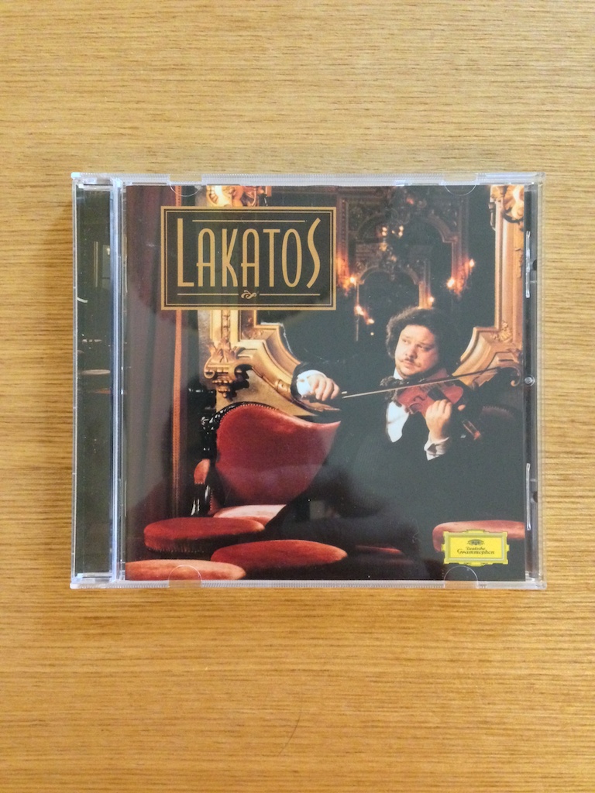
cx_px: 298
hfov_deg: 42.9
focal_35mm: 33
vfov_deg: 55.4
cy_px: 396
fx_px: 756
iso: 800
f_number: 2.4
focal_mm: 4.12
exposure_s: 1/15
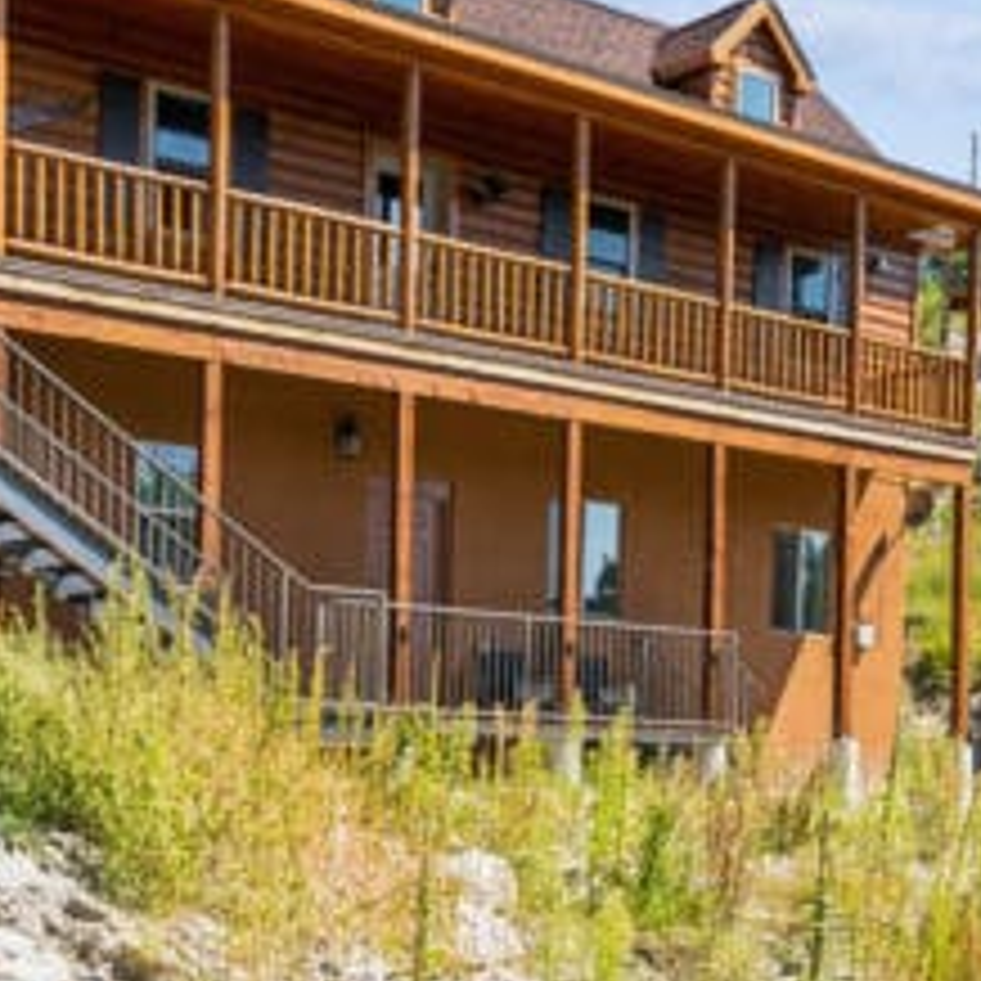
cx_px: 464
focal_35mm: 54
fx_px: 1731
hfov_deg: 31.6
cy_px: 806
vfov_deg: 30.7
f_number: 8
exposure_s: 1/50
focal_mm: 18
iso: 100
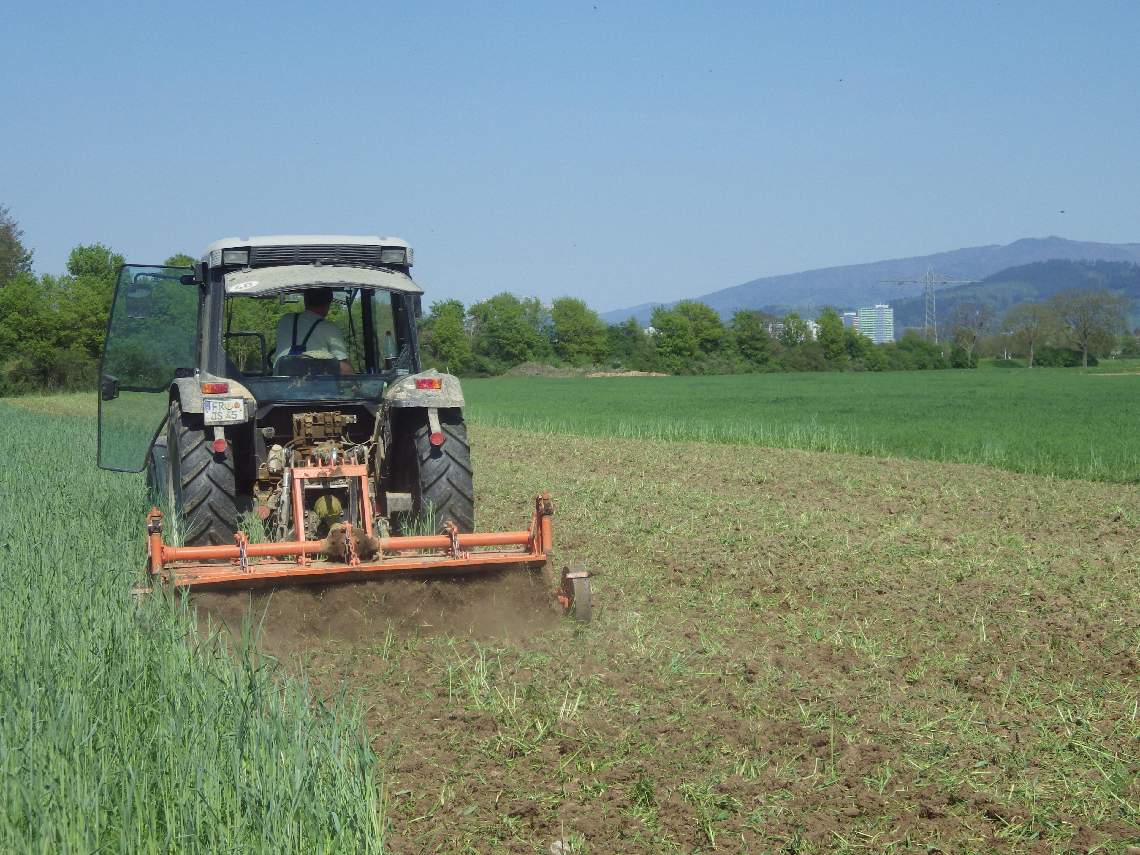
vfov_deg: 17.0
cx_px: 570
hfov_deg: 22.5
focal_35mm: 87
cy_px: 428
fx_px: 2865
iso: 100
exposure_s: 1/800
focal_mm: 15.6
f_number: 4.4
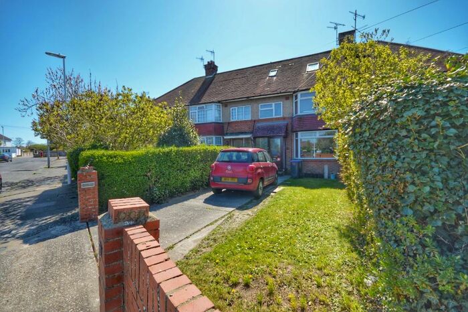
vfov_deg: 77.3
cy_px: 156
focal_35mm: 15
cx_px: 234
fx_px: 195
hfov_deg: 100.4
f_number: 6.3
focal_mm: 10
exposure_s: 1/160
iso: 100
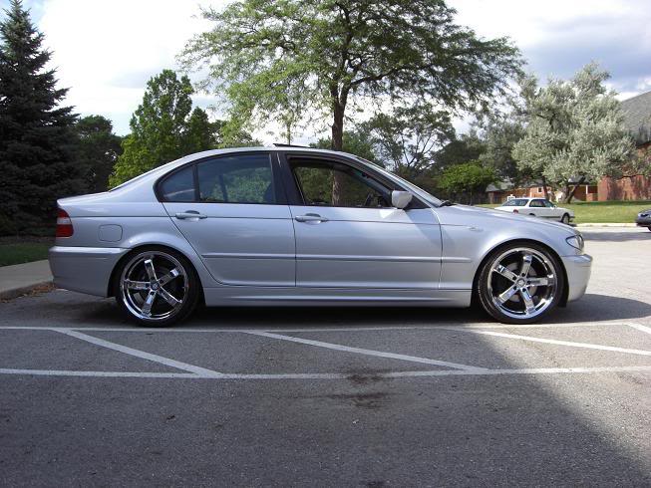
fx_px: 715
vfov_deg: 37.7
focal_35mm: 38
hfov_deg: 49.0
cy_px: 244
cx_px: 326
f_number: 2.7
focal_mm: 6.2
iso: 64
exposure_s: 1/800
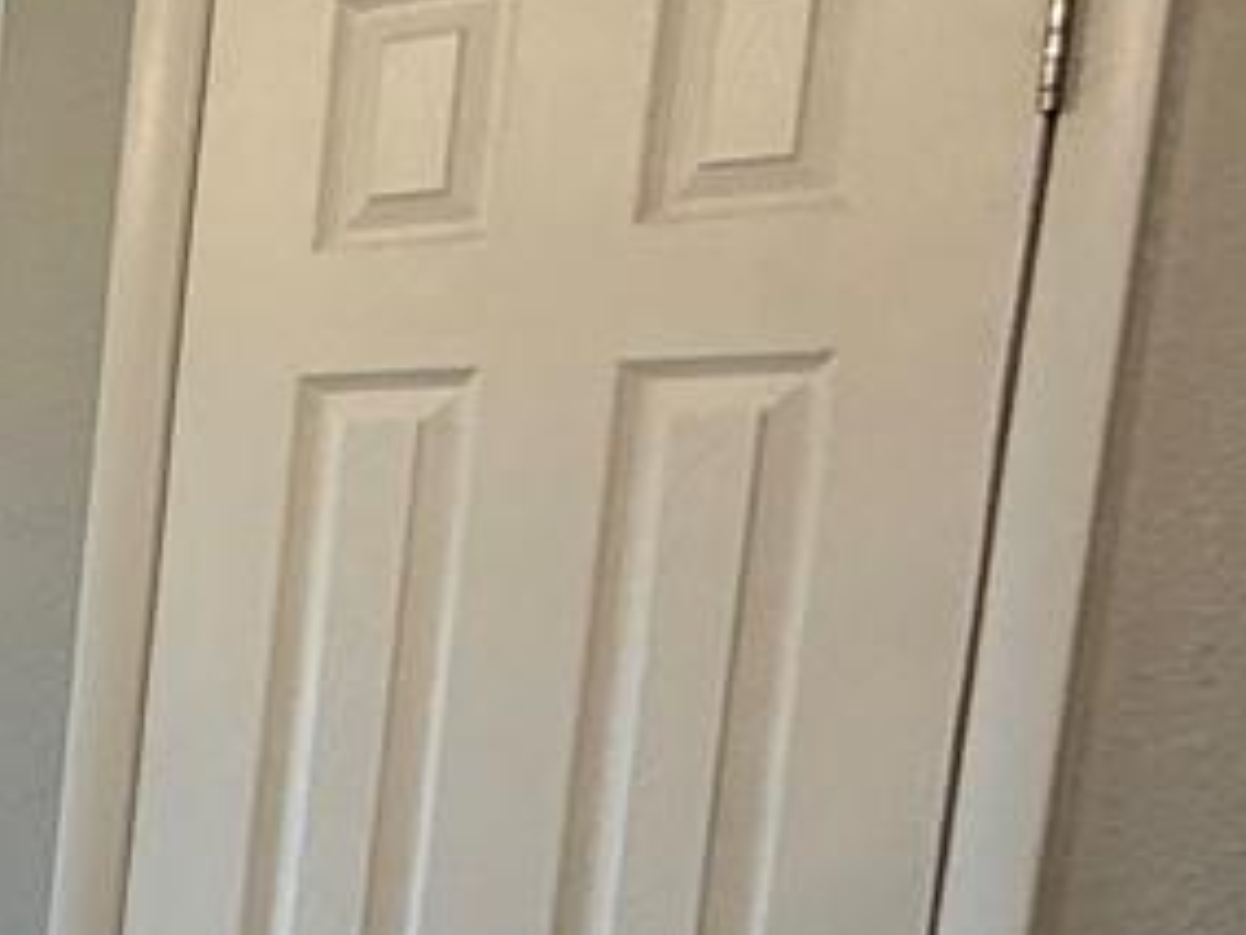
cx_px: -1408
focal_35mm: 79
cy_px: 961
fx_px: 2844
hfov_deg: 16.7
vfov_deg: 18.1
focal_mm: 2.22
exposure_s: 1/120
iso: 100
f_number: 2.2
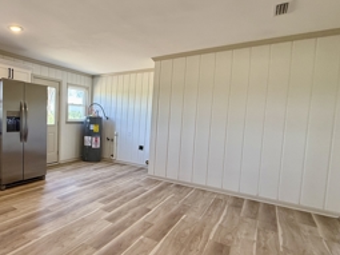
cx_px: 83
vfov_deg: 61.0
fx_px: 216
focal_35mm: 22
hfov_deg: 70.9
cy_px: 132
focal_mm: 2.22
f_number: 2.2
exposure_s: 1/99
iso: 125
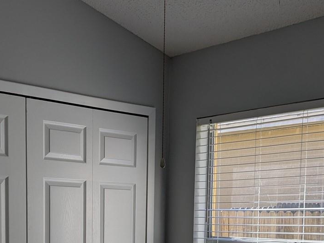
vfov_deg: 22.8
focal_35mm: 61
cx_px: 130
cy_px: 258
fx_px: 571
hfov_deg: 31.6
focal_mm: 4.38
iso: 67
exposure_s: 1/1232
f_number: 1.73
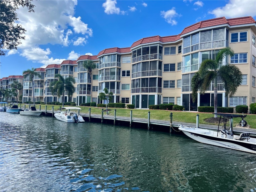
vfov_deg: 53.1
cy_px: 96
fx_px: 192
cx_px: 128
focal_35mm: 26
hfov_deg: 67.3
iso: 50
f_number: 1.5
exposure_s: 1/1808
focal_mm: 5.7
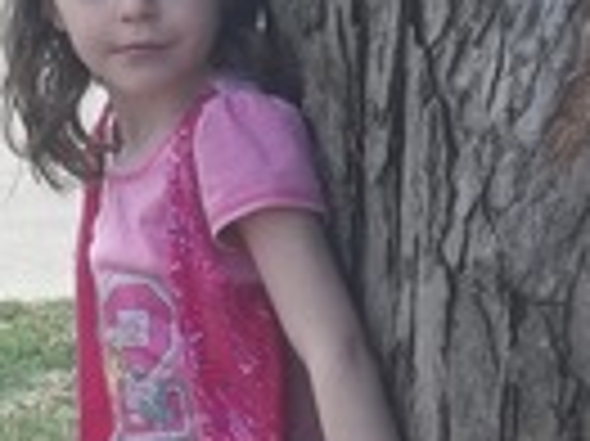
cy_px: 418
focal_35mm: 527
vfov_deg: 2.8
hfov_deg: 3.8
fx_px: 8974
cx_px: 239
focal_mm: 19.6
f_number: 5
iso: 80
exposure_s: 1/125
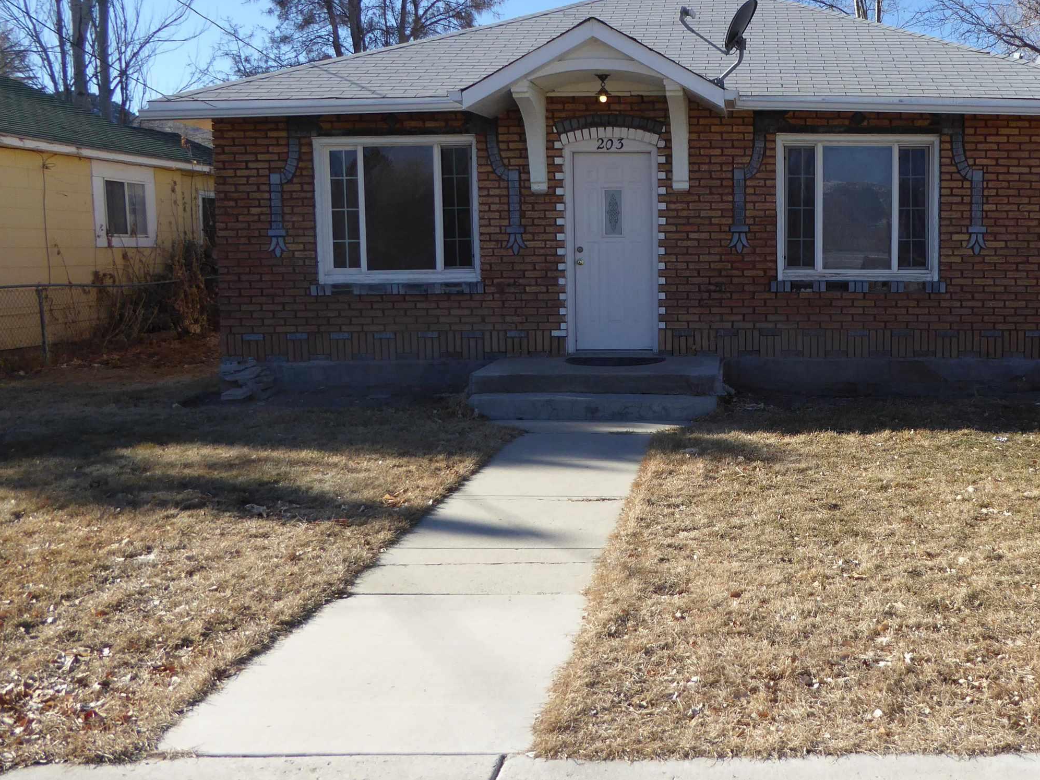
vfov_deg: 38.6
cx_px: 758
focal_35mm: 37
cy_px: 357
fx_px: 1111
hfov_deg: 48.5
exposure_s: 1/800
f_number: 3.3
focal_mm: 4.3
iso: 100
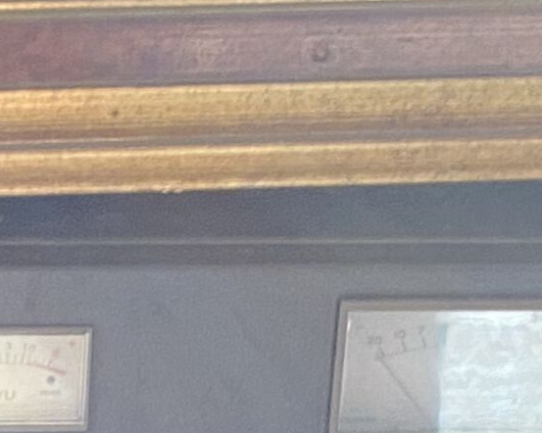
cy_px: 1216
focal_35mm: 185
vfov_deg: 7.5
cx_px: -239
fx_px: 2967
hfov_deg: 10.1
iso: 125
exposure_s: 1/60
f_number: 1.8
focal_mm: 4.25
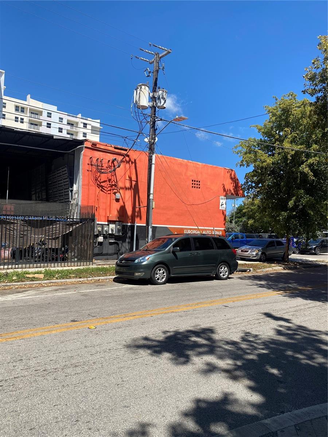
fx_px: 328
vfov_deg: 67.3
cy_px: 218
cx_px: 164
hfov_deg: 53.1
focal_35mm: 26
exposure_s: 1/2358
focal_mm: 4.25
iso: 32
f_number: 1.8
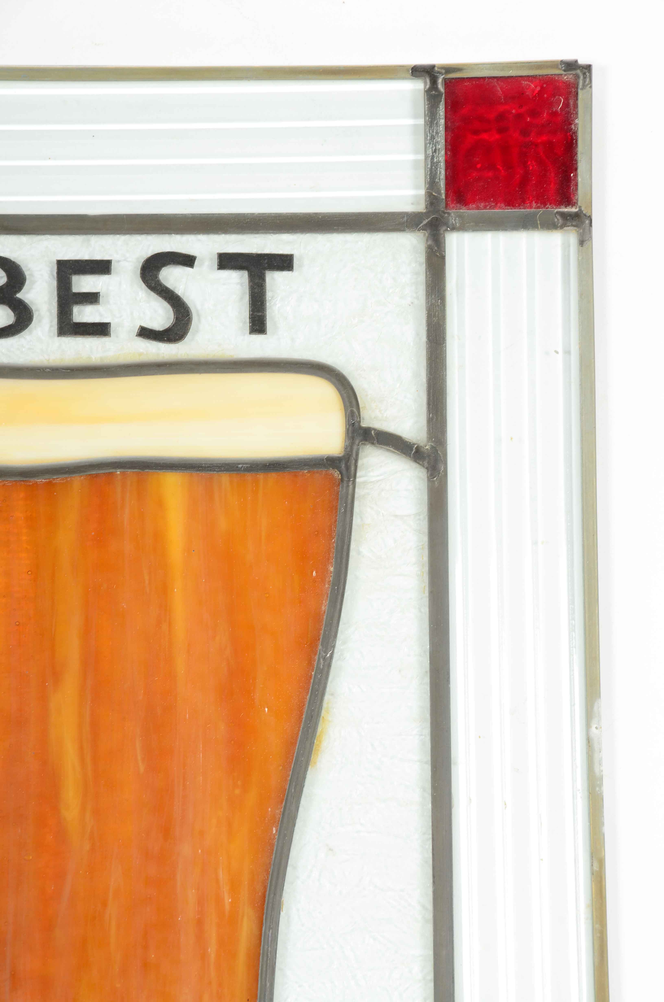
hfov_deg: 8.7
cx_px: 332
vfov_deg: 13.1
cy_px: 501
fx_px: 4377
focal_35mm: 158
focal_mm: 105
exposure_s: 1/160
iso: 200
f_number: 11
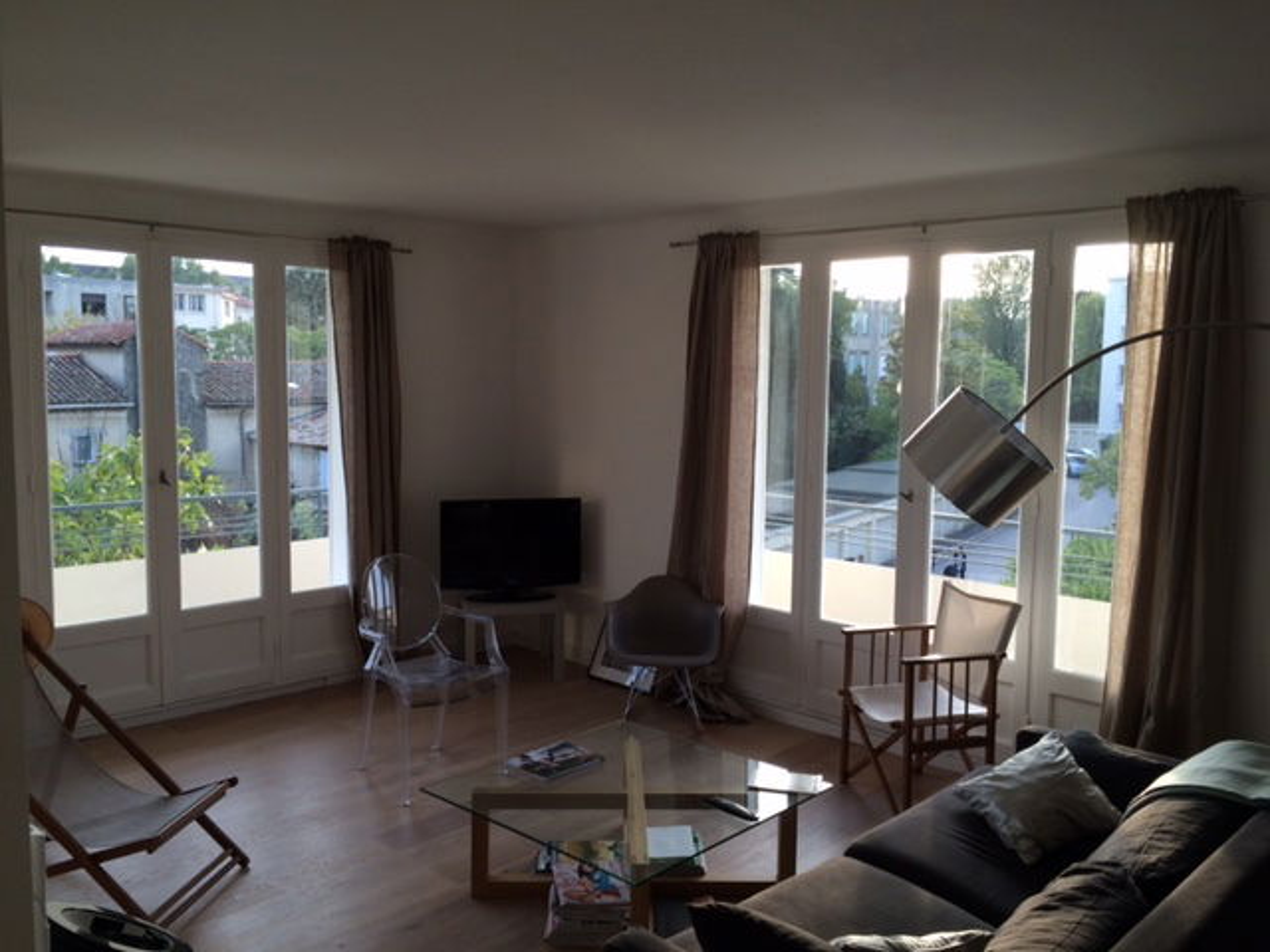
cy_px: 476
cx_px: 635
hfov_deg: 61.7
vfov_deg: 48.2
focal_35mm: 29
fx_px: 1064
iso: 40
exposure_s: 1/120
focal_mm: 4.15
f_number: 2.2
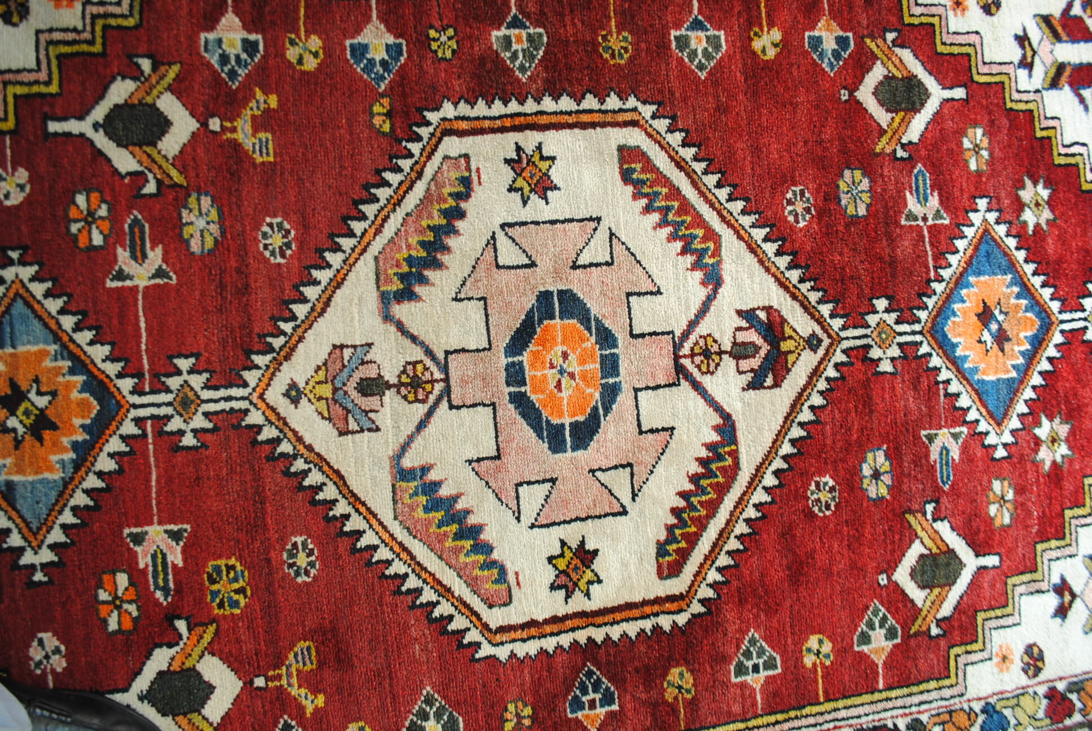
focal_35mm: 27
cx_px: 546
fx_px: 820
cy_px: 366
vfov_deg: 48.0
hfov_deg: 67.3
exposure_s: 1/30
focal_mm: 18
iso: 250
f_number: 3.5
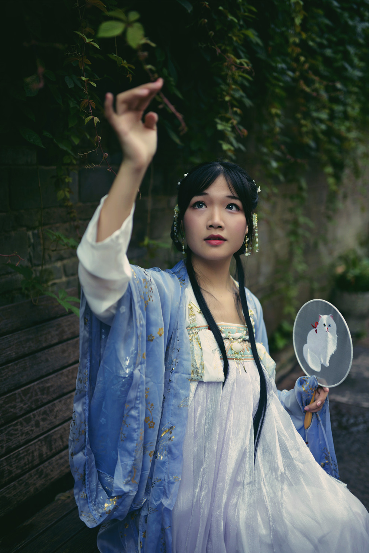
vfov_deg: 53.1
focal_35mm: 36
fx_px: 553
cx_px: 185
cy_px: 284
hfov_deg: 36.9
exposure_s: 1/1500
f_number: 1.4
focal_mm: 35
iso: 180
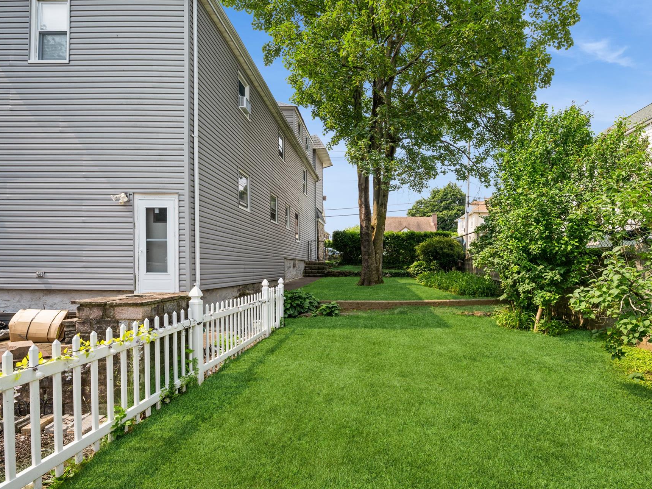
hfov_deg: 93.6
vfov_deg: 78.1
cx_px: 383
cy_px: 244
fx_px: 301
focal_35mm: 16
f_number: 11
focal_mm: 14
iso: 200
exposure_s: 1/100
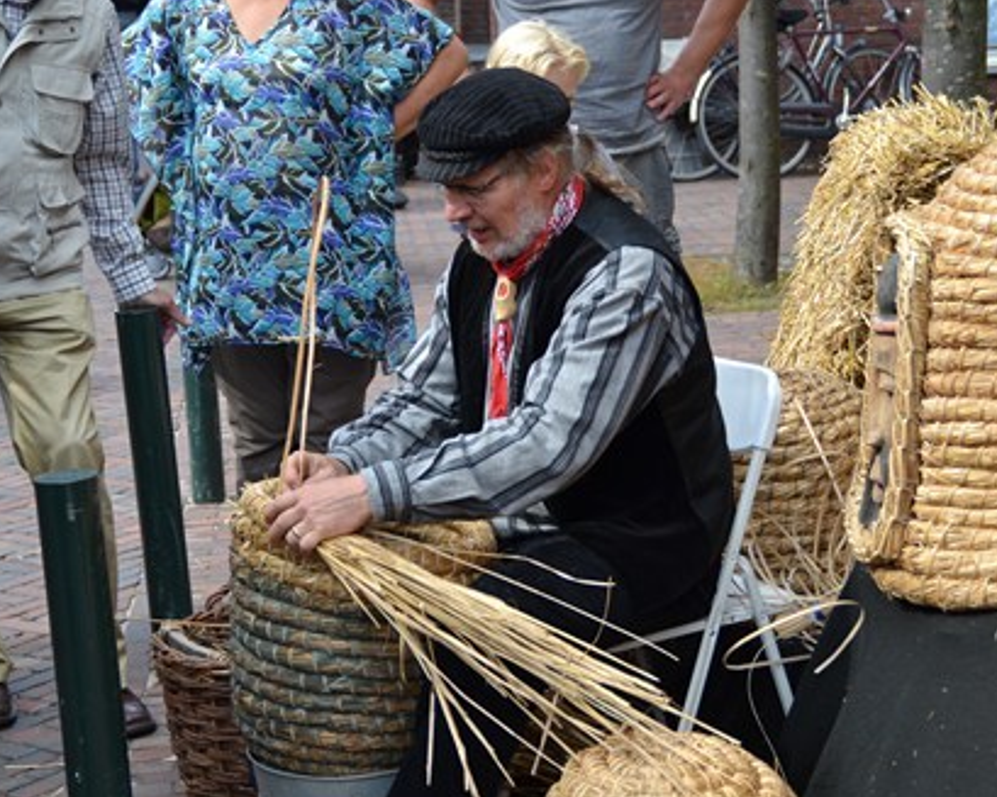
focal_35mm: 86
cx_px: 453
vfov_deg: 17.9
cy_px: 396
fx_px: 2537
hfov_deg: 22.2
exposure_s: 1/125
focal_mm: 50
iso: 100
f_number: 5.6
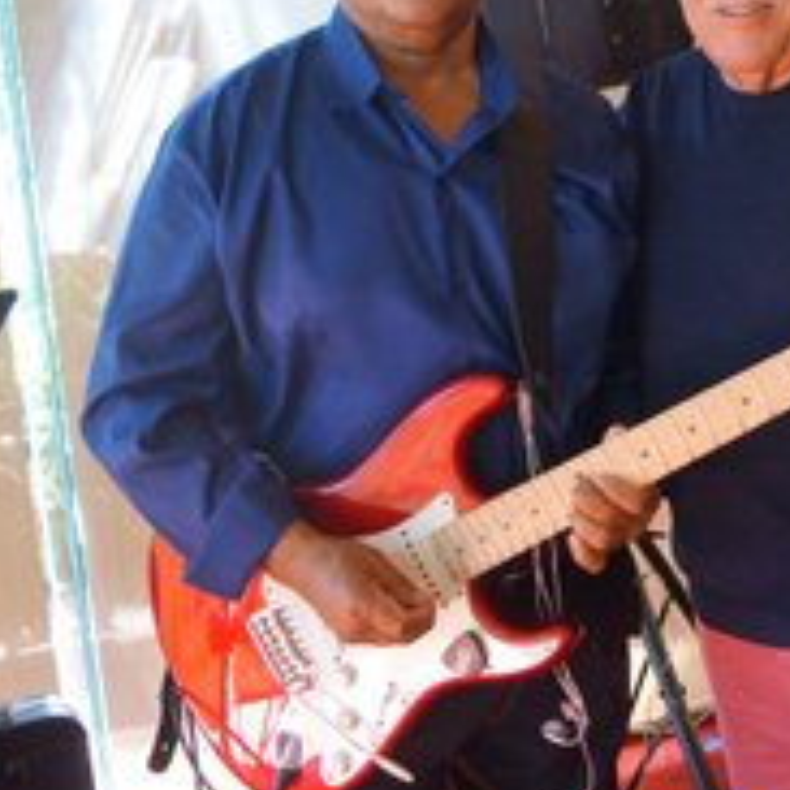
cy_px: 302
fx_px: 1730
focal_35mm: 67
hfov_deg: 25.5
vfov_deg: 25.7
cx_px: 570
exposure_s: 1/80
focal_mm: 20
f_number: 4
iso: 1600
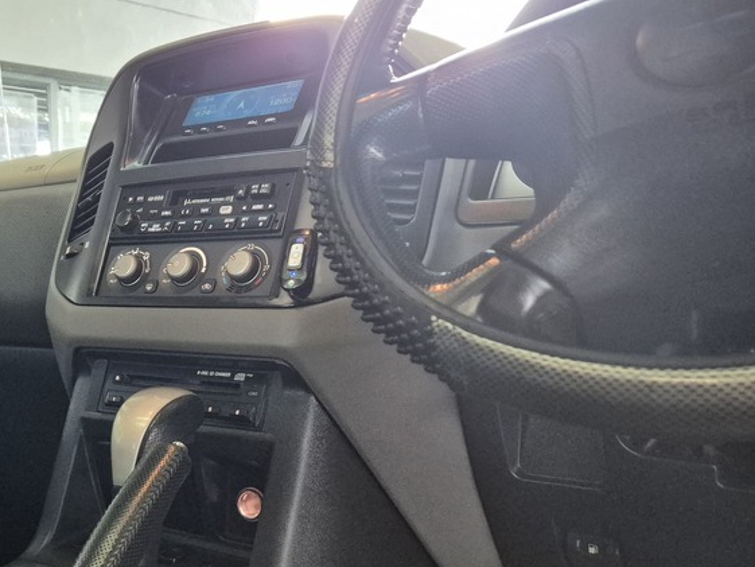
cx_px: 73
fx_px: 916
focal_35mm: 42
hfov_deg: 41.2
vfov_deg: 34.1
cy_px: 369
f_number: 1.8
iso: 2000
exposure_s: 1/100
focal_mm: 5.4
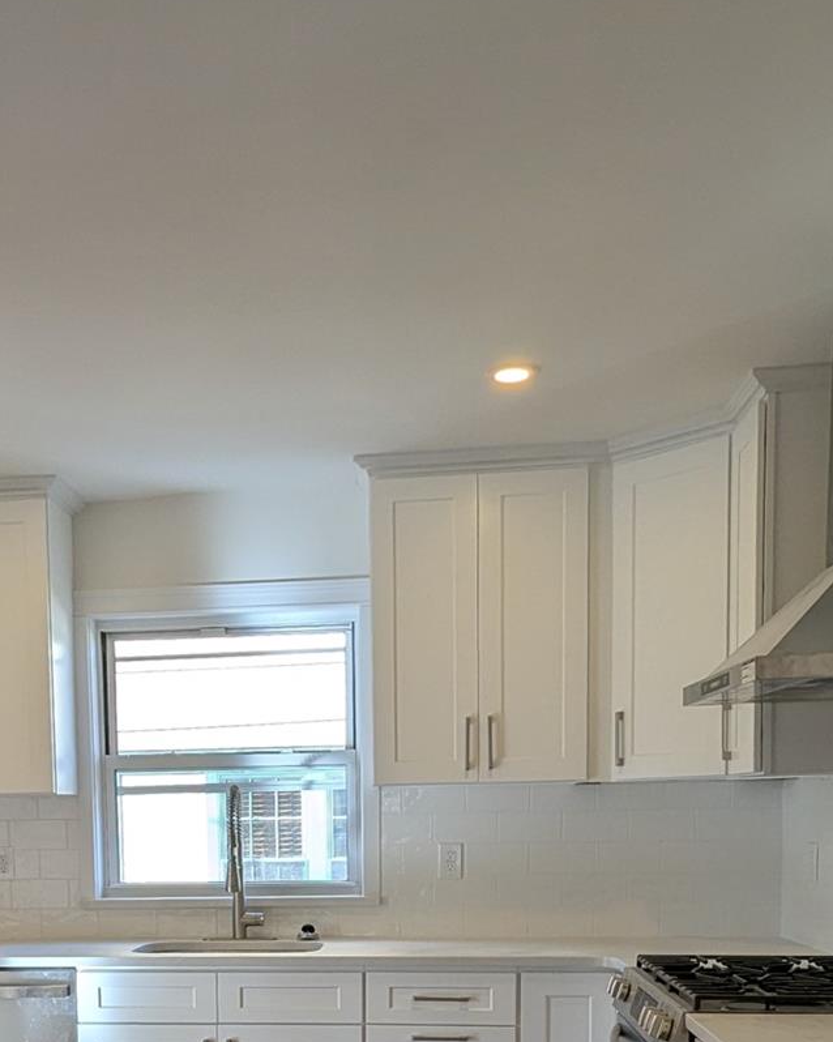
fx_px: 1233
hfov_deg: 36.7
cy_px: 922
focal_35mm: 40
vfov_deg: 42.3
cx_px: 244
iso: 48
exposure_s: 1/124
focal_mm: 2.35
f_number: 2.2
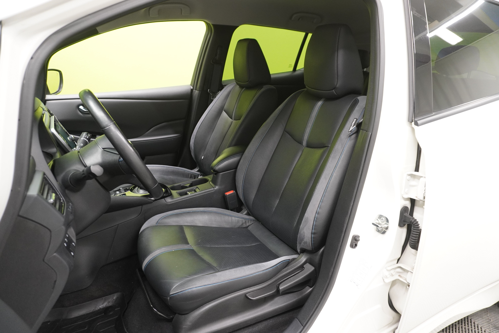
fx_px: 333
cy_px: 166
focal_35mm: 24
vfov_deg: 53.1
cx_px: 250
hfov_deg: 73.7
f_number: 3.5
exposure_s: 1/30
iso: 1000
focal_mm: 16
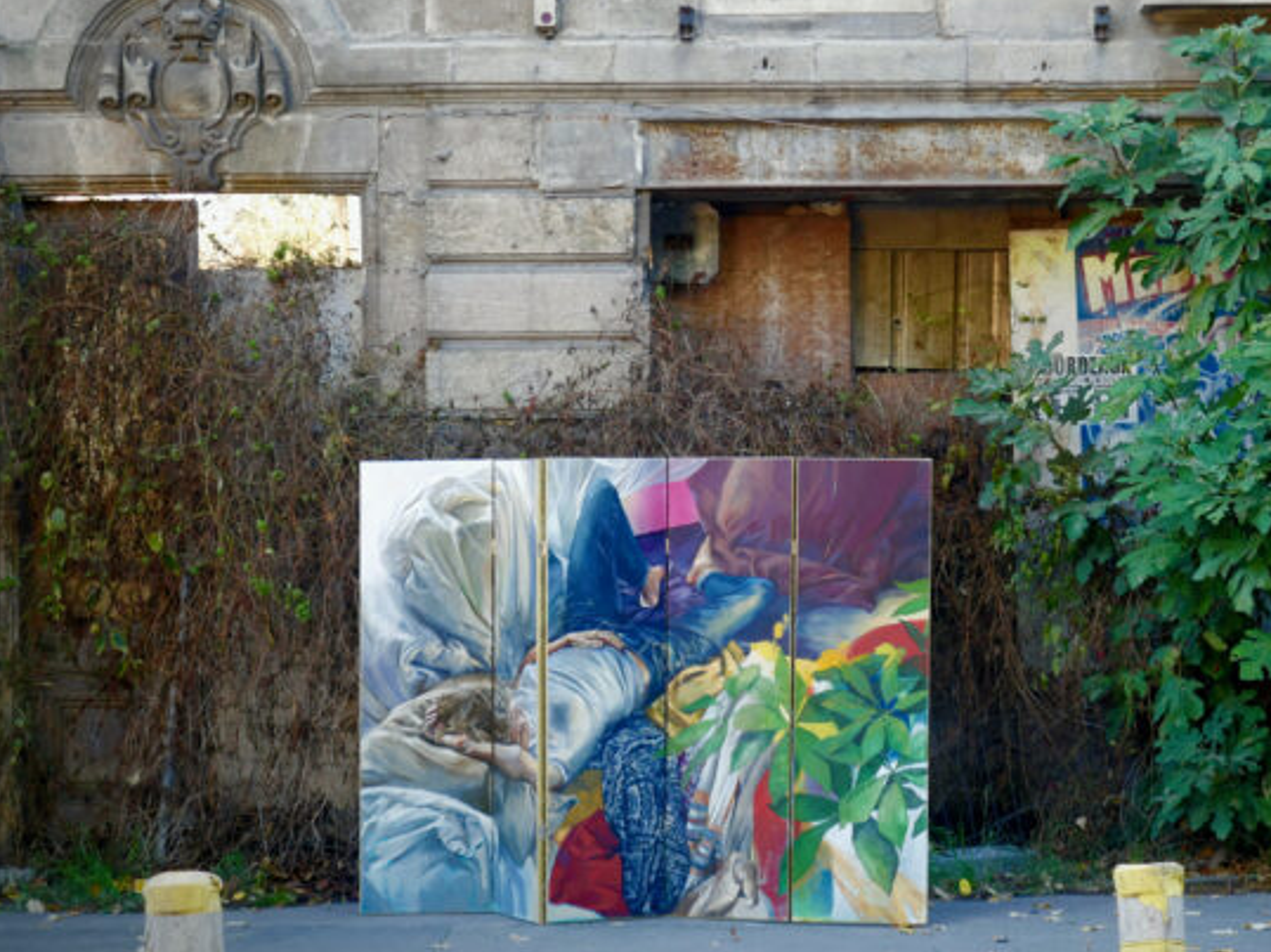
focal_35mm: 119
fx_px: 4367
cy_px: 302
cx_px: 860
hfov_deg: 16.5
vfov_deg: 12.4
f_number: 2.8
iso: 400
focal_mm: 40
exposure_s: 1/200
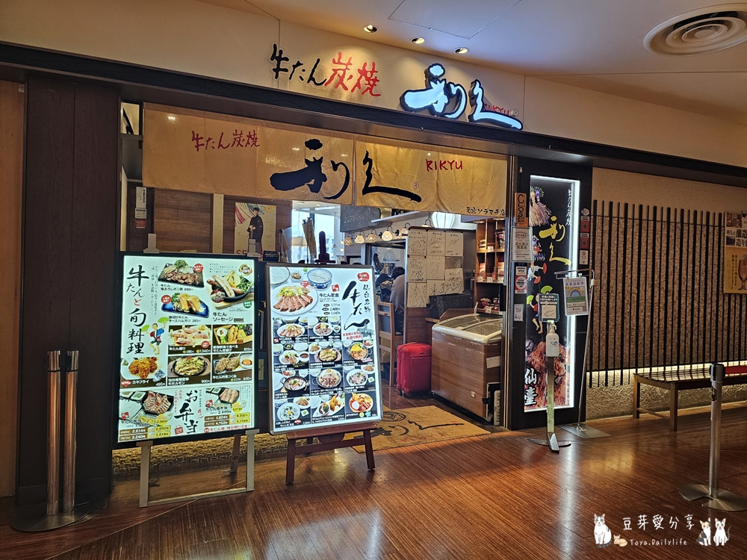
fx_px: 496
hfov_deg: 73.9
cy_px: 280
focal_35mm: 23
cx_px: 374
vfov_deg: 58.9
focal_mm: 6.3
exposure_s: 1/100
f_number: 1.7
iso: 200
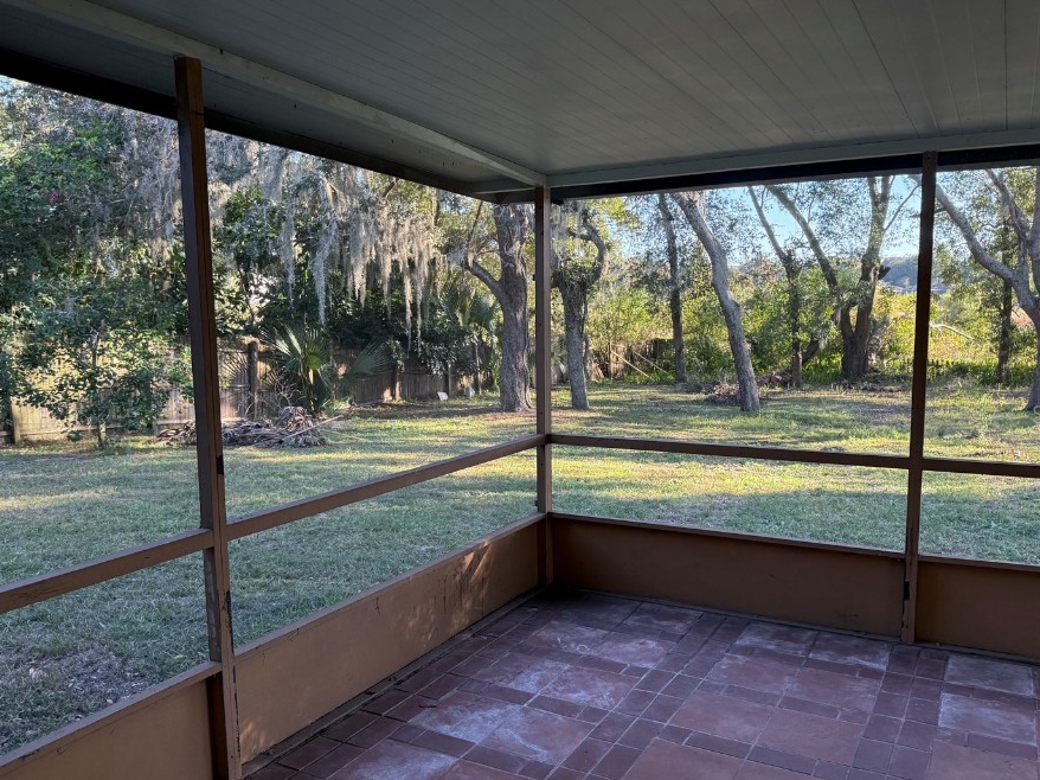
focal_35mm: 28
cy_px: 414
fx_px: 841
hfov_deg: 63.4
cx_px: 538
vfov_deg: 49.7
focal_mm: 6.76
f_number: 1.78
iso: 160
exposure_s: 1/237
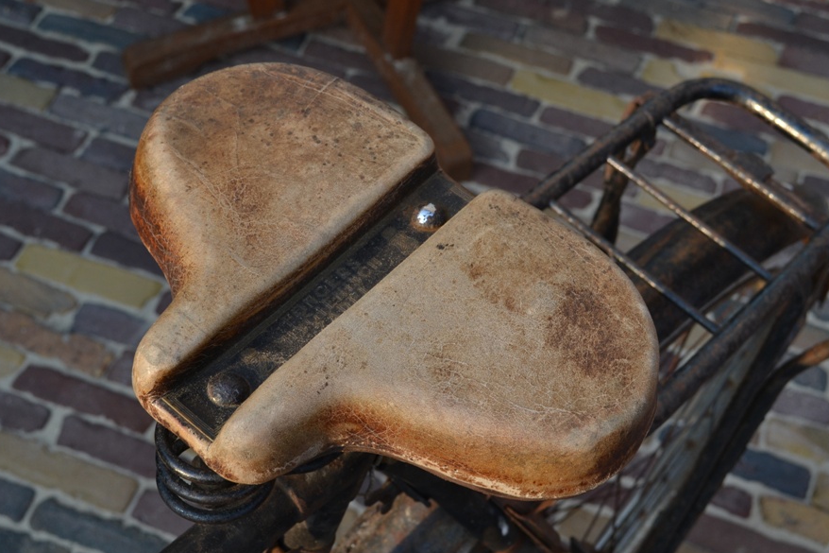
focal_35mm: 56
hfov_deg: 35.6
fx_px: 1289
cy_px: 276
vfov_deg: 24.2
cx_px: 367
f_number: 8
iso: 250
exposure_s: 1/125
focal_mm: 32
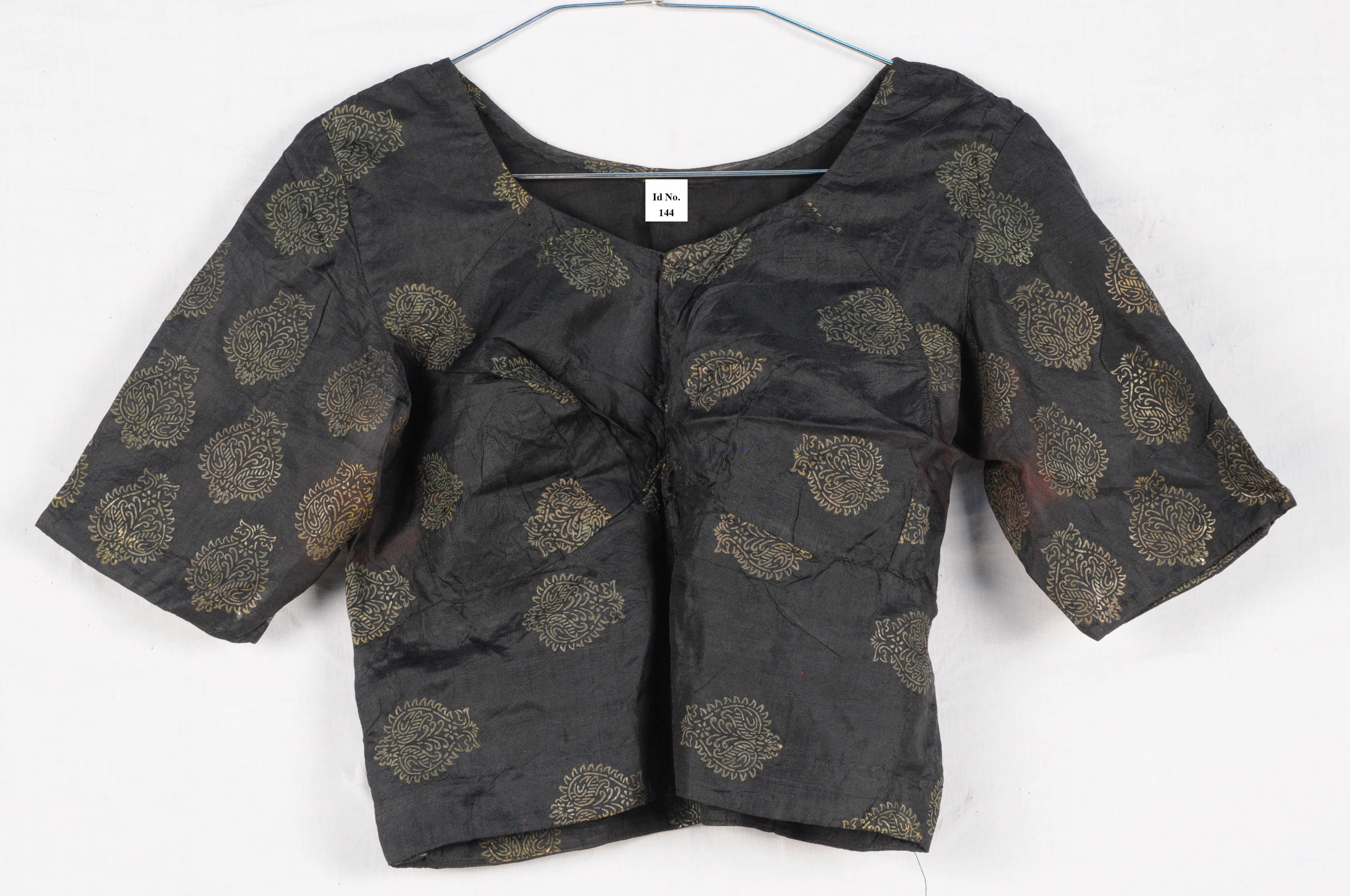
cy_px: 448
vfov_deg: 13.0
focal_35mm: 105
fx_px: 3933
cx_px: 675
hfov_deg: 19.5
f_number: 16
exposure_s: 1/2.5
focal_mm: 70
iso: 400
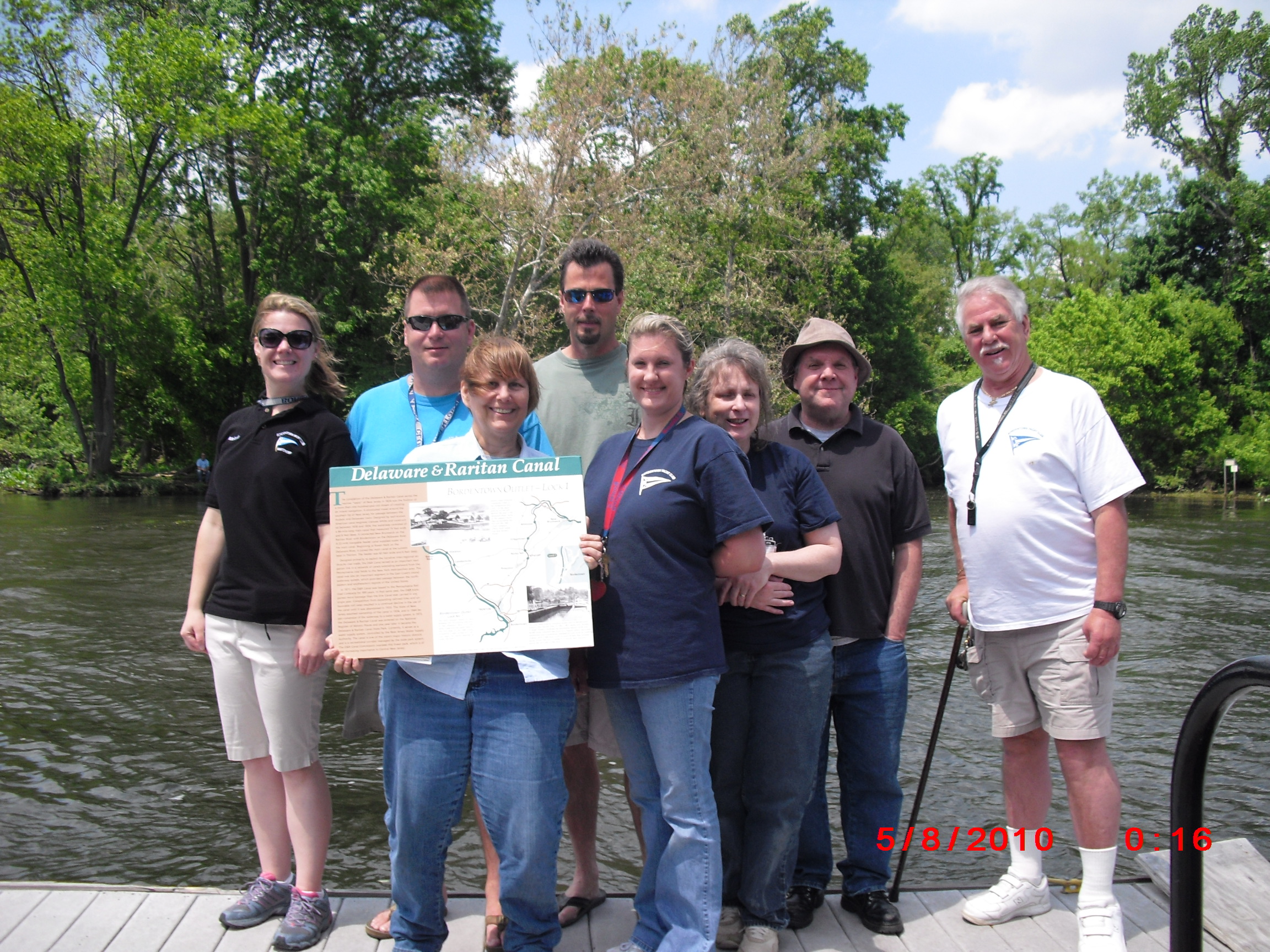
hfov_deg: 51.4
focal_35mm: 36
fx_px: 1321
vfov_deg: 39.7
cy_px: 476
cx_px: 635
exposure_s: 1/160
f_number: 7.8
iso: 100
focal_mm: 6.3
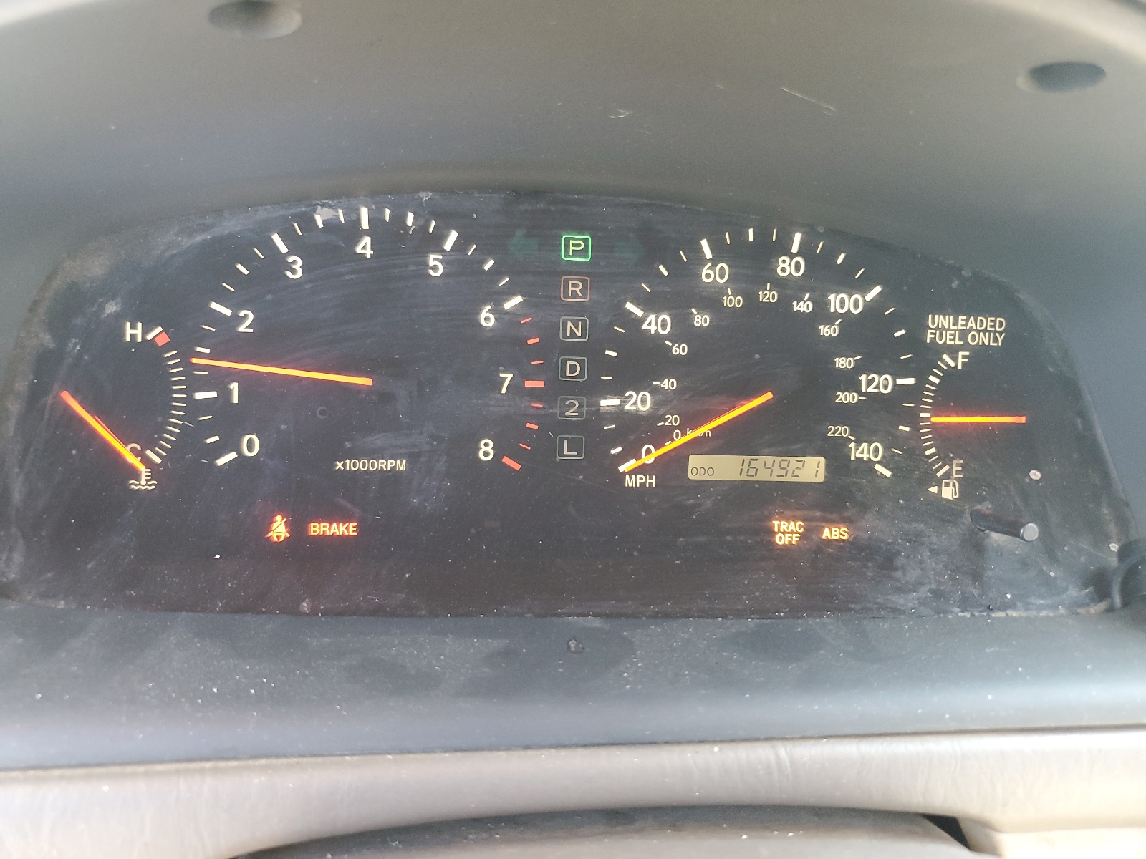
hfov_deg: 67.3
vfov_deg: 53.1
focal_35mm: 26
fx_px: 861
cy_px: 430
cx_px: 573
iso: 209
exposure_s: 1/60.2
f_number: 1.5
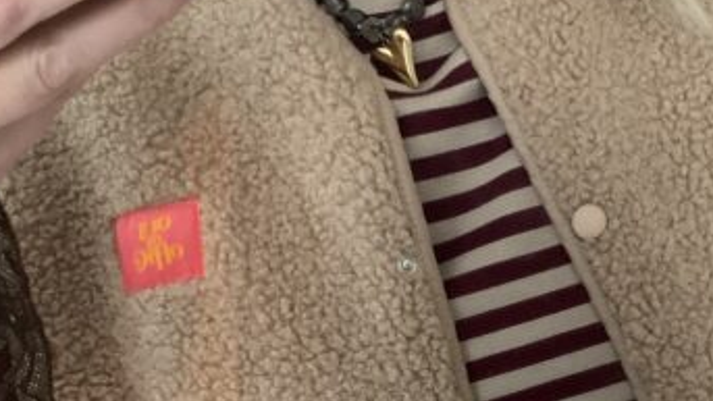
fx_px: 1248
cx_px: 497
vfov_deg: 17.7
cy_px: 436
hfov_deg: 31.5
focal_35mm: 66
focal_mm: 4.25
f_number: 1.8
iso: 800
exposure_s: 1/28
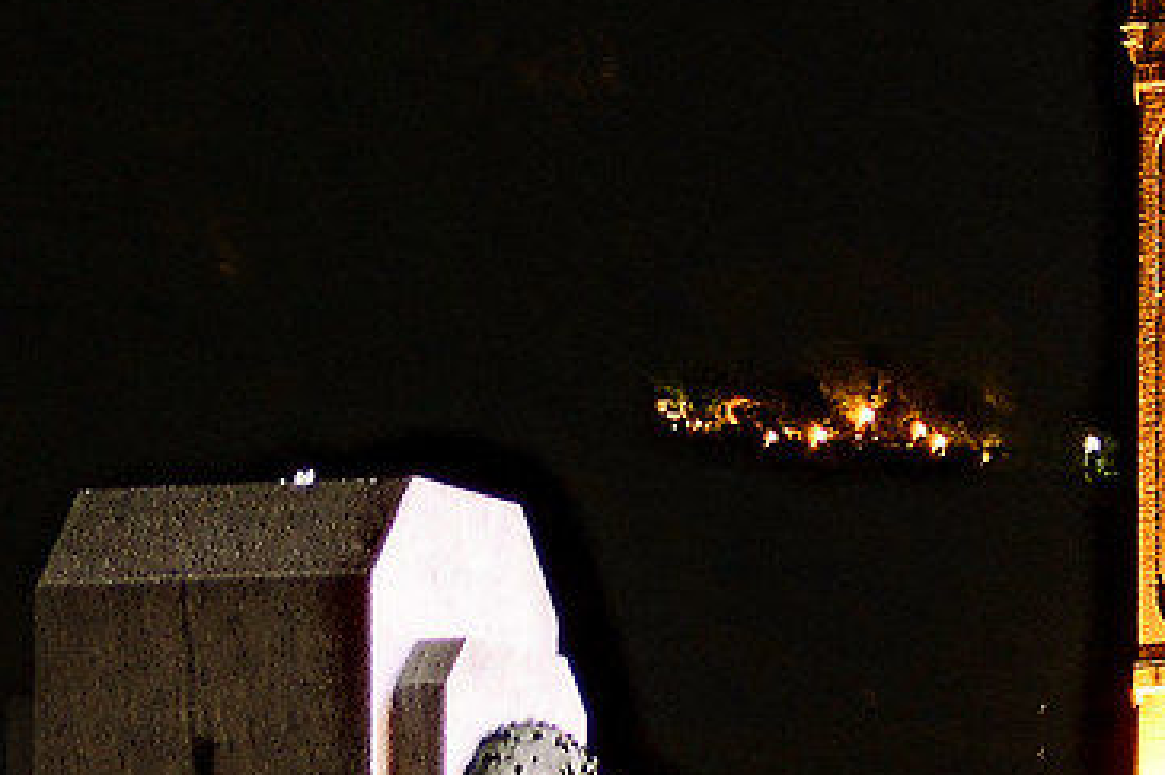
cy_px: 641
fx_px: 13391
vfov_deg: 3.3
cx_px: 3182
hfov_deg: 4.8
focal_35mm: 414
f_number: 4.8
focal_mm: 42
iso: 100
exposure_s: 10
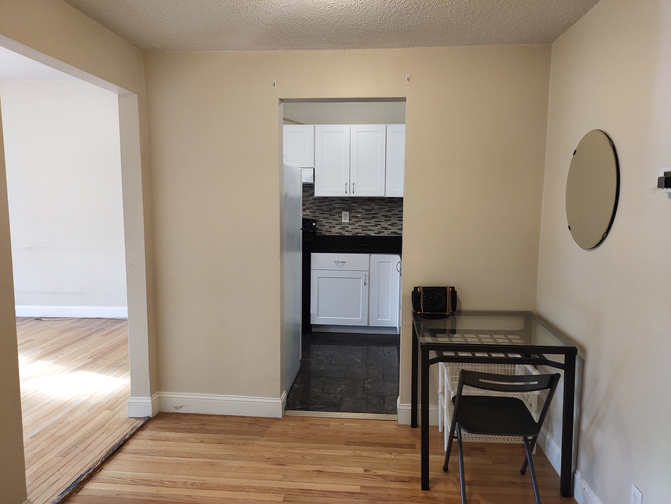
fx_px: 446
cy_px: 252
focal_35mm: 23
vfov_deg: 58.9
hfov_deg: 73.9
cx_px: 336
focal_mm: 4.76
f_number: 1.79
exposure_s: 1/100
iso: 700
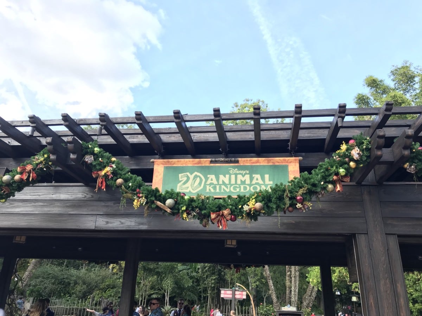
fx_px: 341
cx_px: 211
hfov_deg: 63.4
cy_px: 158
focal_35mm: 28
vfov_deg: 49.7
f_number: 1.8
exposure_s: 1/259
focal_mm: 3.99
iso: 20
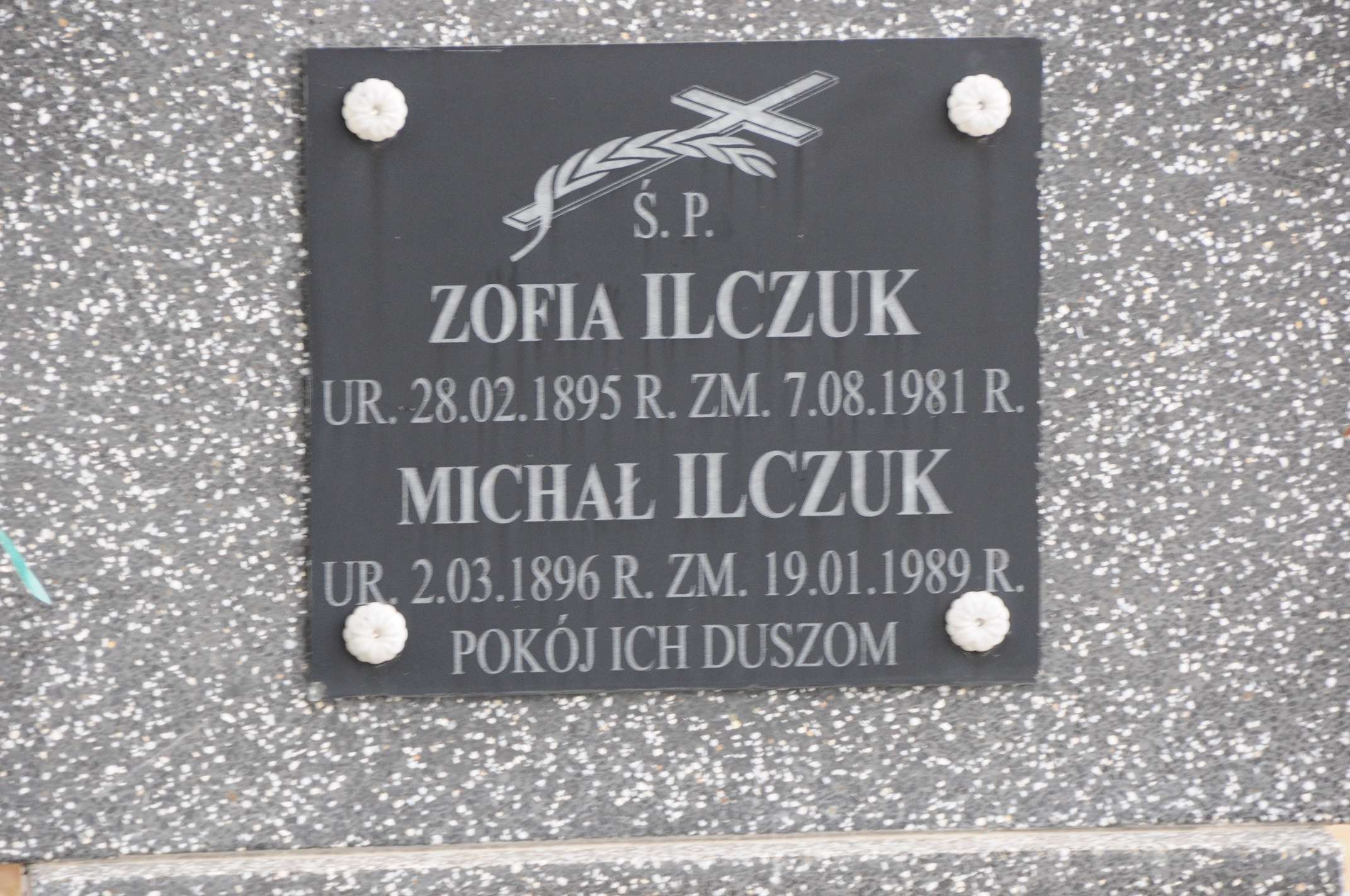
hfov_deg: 6.9
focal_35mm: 300
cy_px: 448
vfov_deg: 4.6
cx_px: 675
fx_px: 11236
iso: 640
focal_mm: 200
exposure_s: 1/50
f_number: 7.1
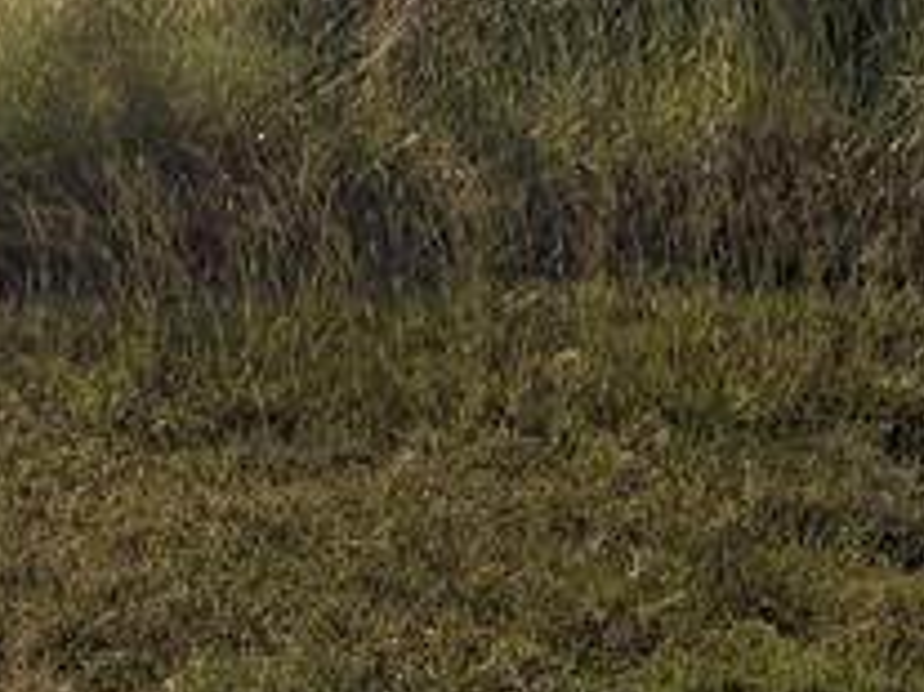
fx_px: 3175
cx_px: -121
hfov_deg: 16.0
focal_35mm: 119
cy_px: -362
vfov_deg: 11.9
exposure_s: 1/14286
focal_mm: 6.76
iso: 100
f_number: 1.78
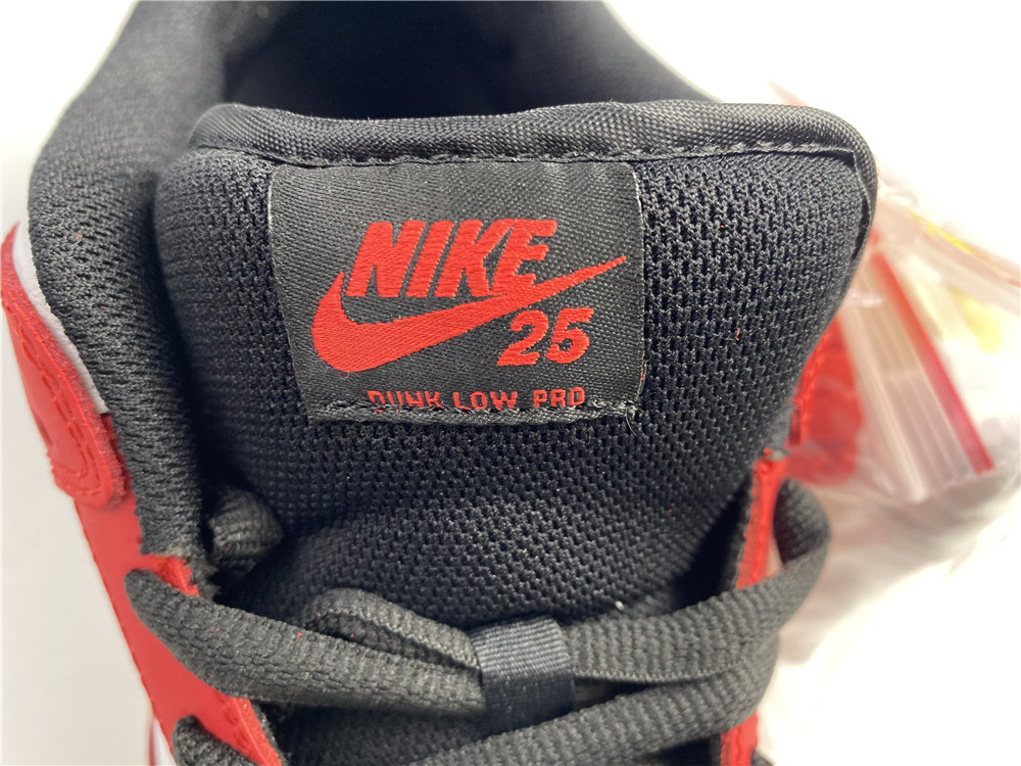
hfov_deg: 67.3
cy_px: 383
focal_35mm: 26
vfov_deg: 53.1
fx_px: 767
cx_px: 510
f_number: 1.8
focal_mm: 4.25
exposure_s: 1/50
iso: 160
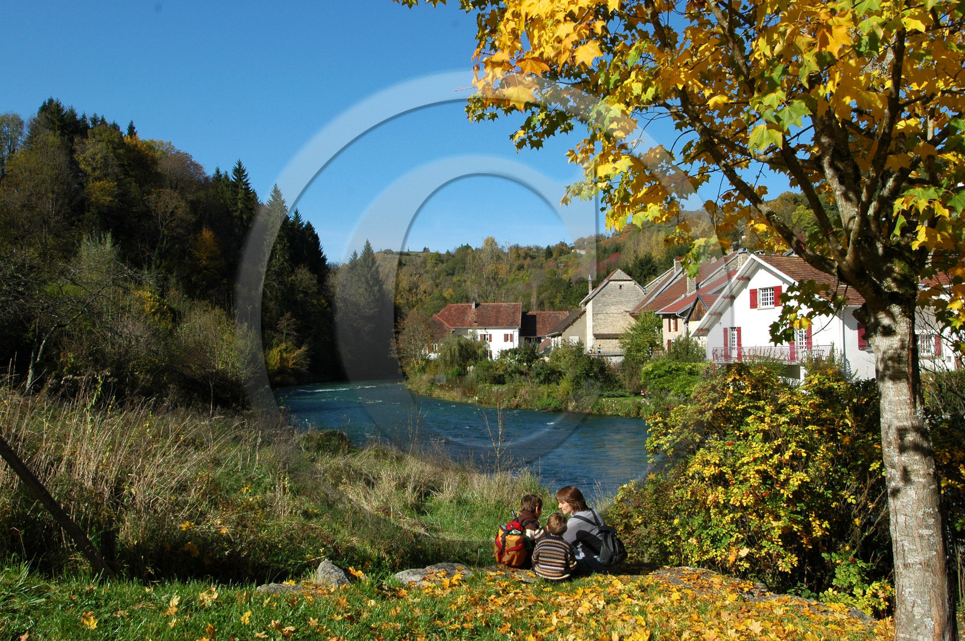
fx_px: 803
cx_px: 482
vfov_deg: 43.5
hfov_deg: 62.0
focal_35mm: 30
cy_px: 320
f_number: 9
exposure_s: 1/320
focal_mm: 20
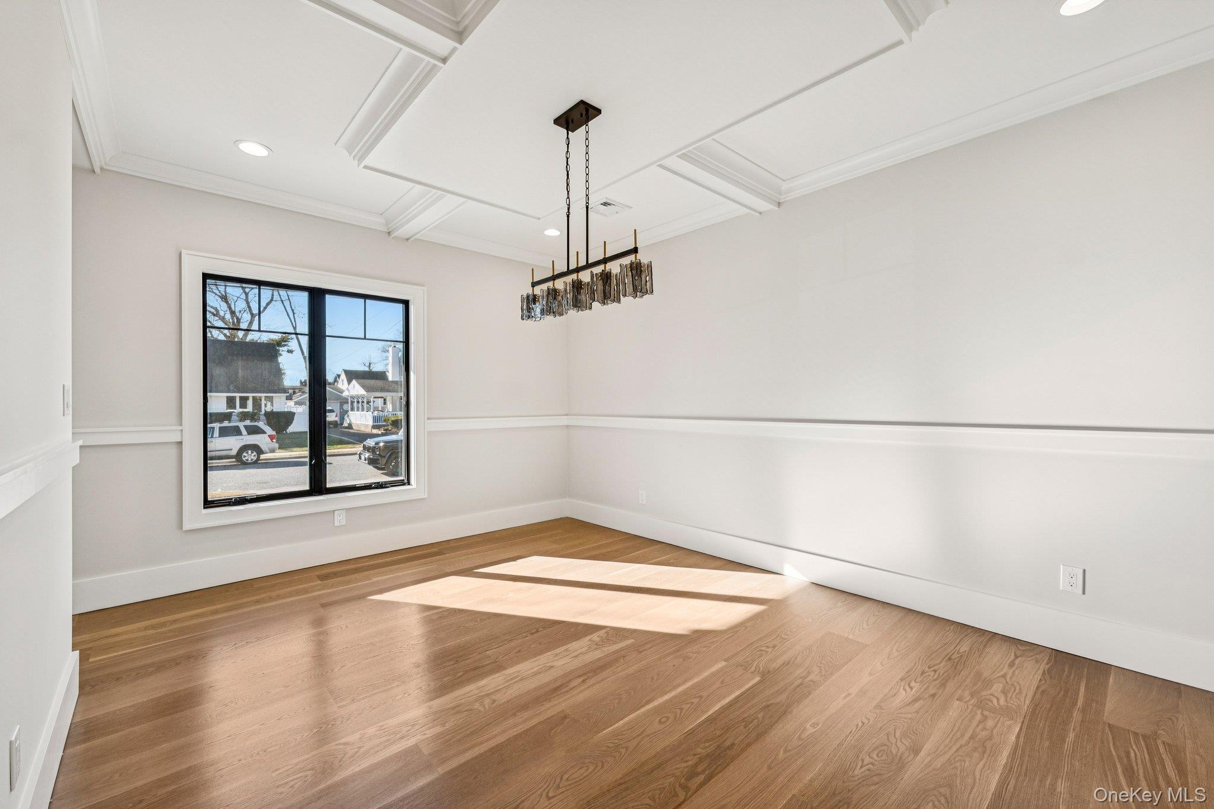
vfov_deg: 81.2
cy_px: 404
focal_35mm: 14
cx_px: 607
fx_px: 472
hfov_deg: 104.3
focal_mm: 14
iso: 400
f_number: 7.1
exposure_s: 1/100
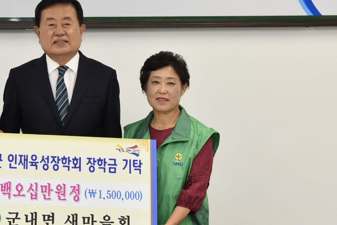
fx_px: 880
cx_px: 61
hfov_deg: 21.4
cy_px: 80
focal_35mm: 94
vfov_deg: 14.5
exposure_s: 1/125
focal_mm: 48
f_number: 4.5
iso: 640
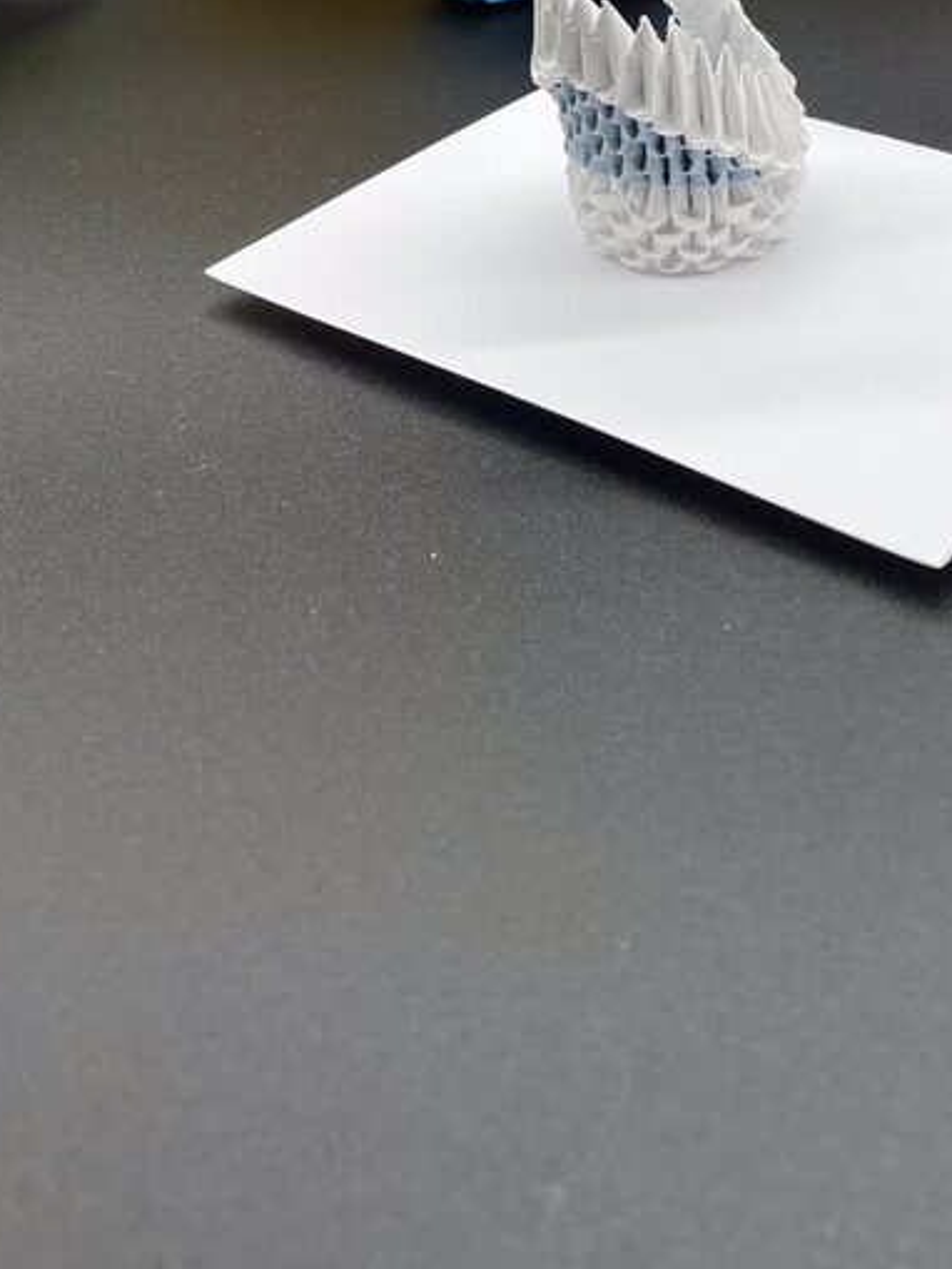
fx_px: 1686
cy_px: 199
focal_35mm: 46
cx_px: 724
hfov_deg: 30.9
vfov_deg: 39.1
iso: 32
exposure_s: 1/226
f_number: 1.6
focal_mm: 4.2
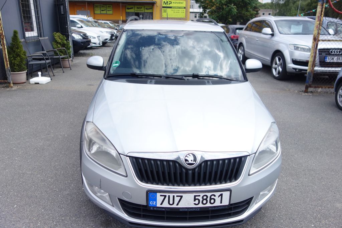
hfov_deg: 65.5
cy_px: 114
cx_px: 171
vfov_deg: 46.4
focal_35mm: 28
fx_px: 266
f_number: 2
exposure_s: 1/2000
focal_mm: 10.4
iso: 125
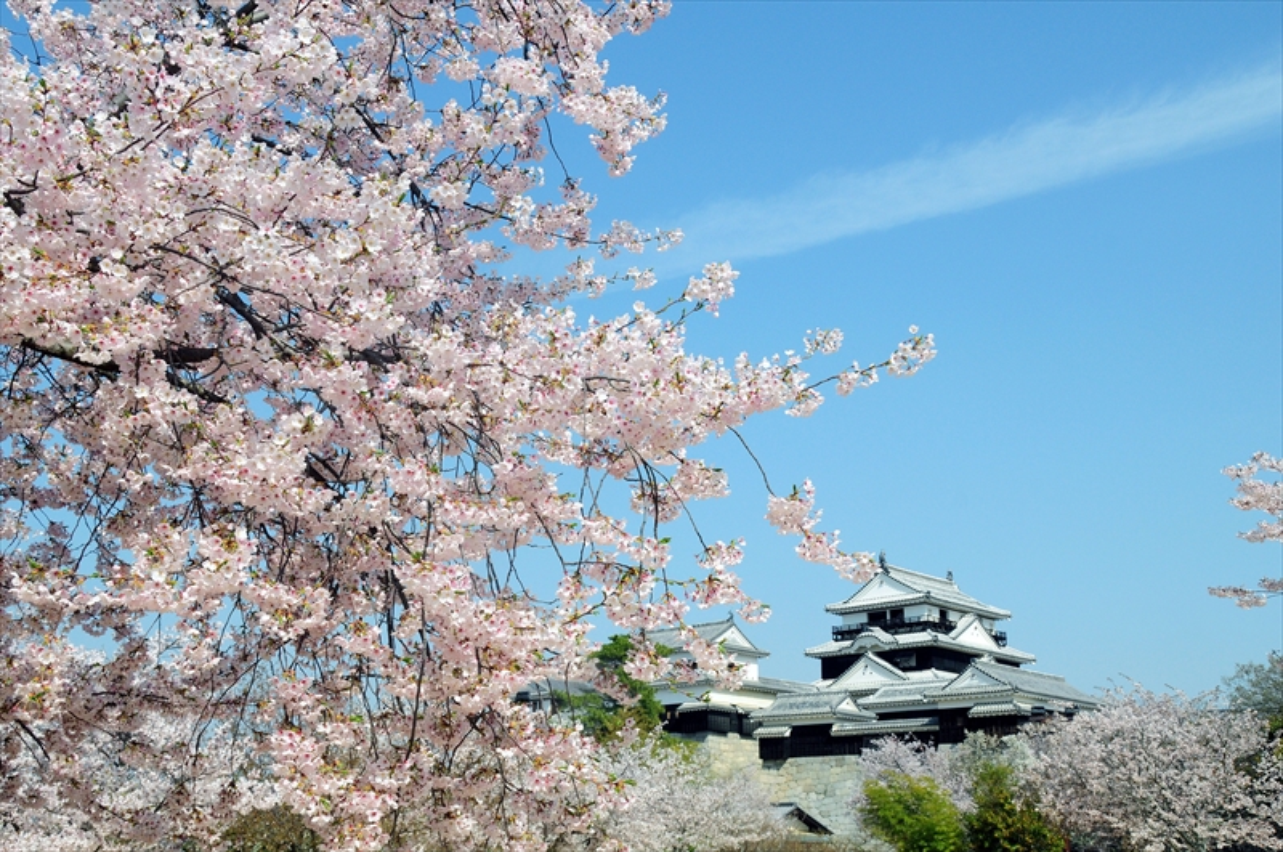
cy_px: 426
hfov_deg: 49.6
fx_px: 1388
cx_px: 642
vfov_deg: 34.1
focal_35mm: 39
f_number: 10
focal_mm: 26
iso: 400
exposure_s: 1/640
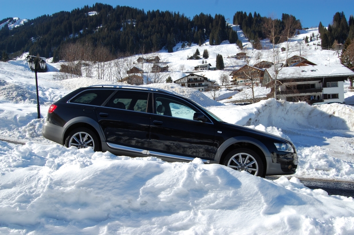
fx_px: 324
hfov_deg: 57.3
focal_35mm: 33
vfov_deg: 39.9
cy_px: 118
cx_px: 177
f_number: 10
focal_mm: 22
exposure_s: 1/400
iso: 200
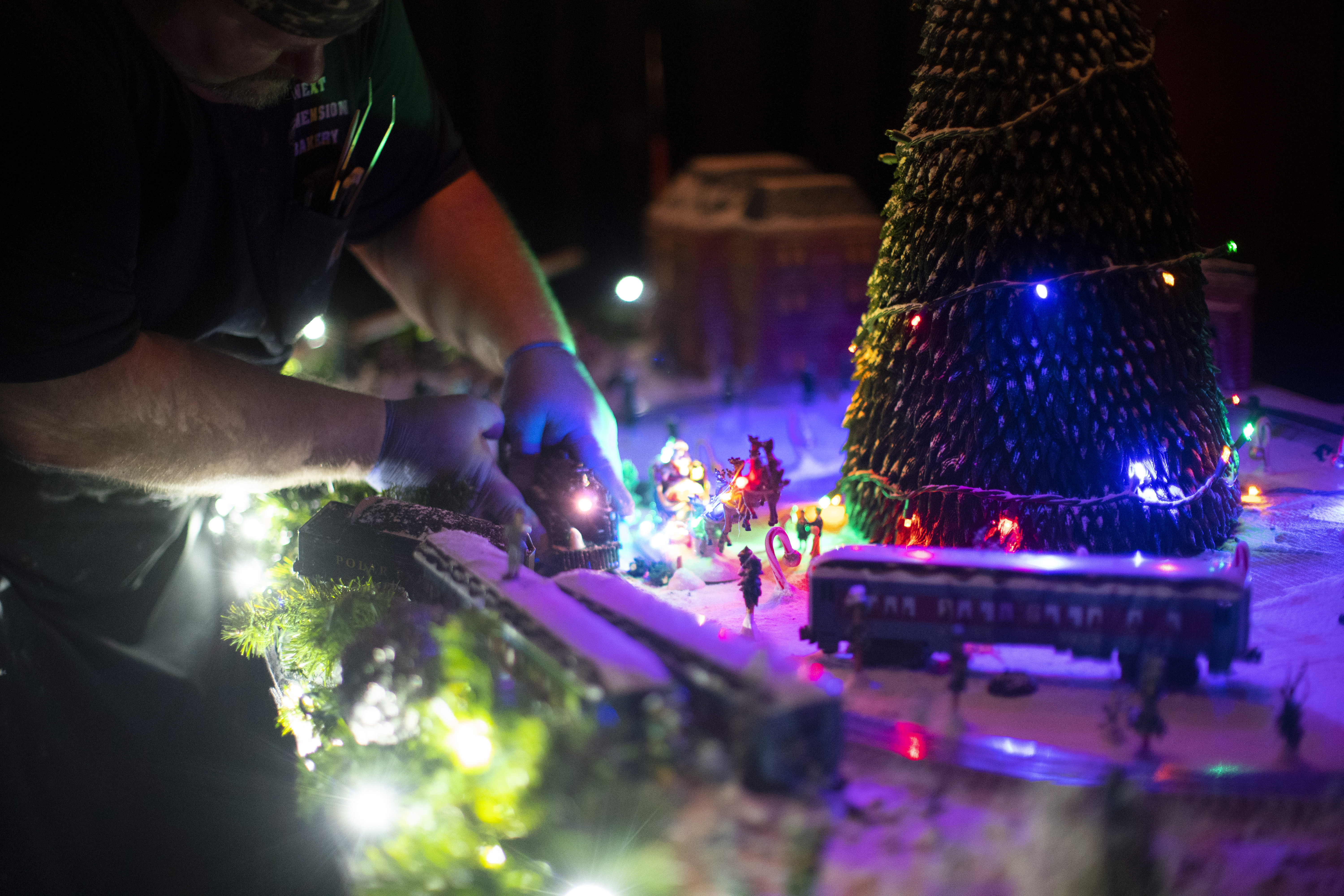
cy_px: 448
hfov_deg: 39.6
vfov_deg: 27.0
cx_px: 672
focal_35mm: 50
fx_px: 1867
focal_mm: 50
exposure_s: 1/400
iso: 6400
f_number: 1.3
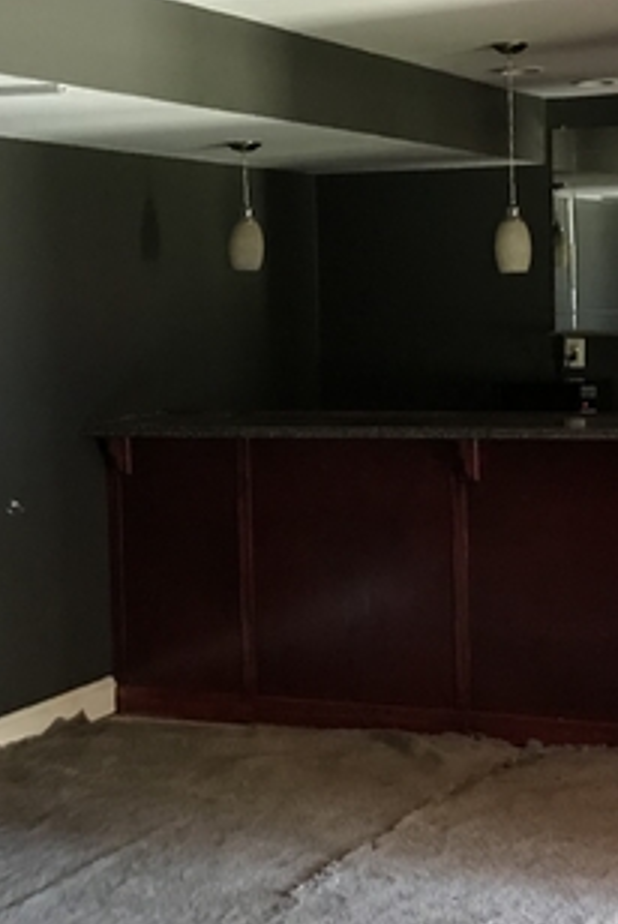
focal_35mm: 73
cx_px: 446
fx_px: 1875
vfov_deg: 27.6
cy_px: 360
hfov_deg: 18.6
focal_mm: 3.99
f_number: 1.8
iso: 100
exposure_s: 1/4
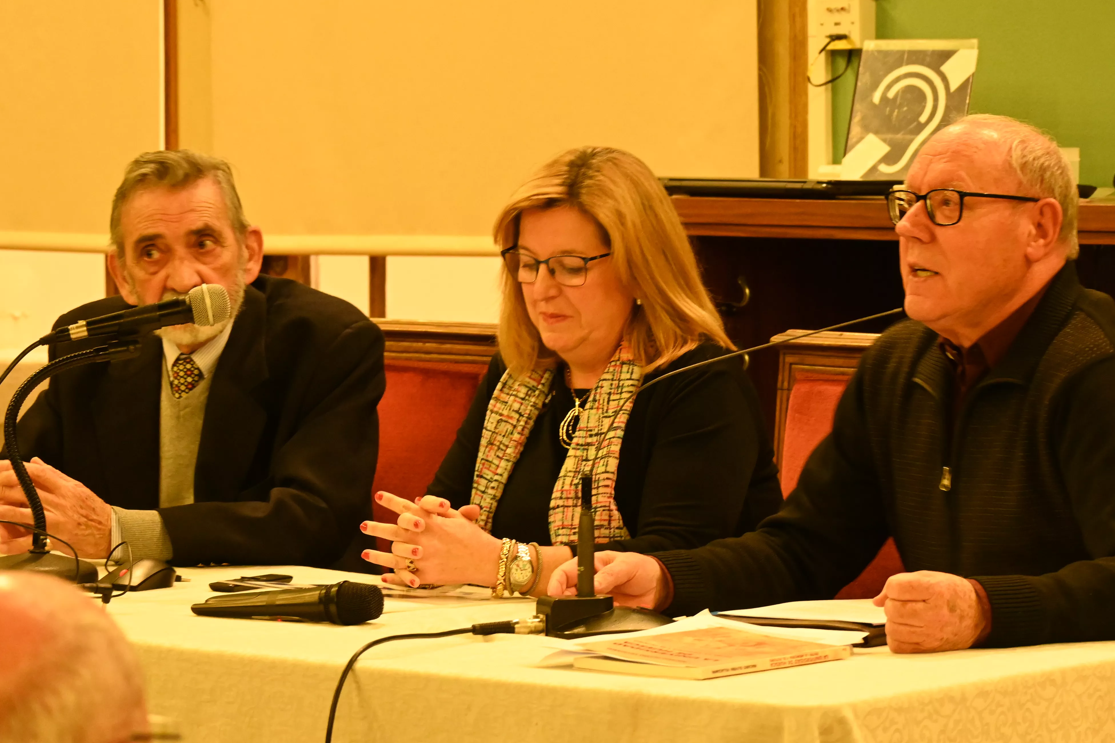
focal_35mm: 137
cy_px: 293
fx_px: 4243
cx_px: 654
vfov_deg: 10.0
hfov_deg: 15.0
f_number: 4.8
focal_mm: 64
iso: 3200
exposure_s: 1/20
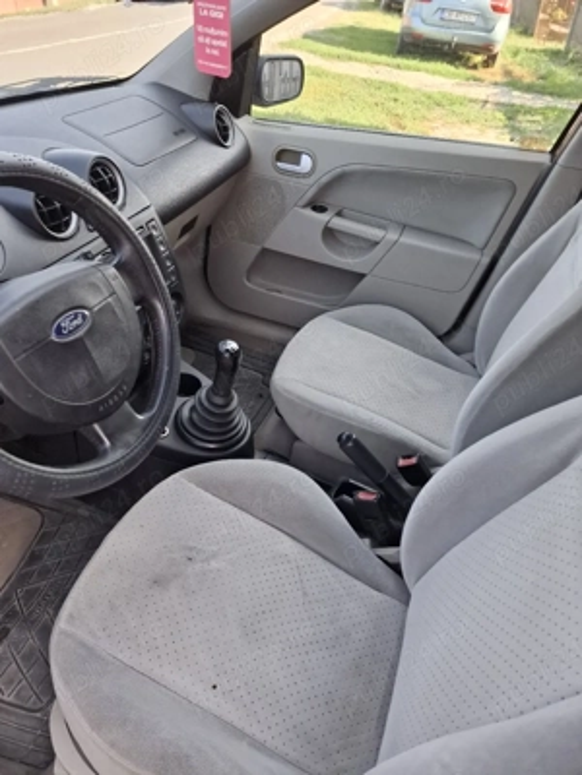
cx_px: 291
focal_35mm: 23
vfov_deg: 73.9
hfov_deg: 58.9
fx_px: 516
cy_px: 388
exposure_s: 1/120
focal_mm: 5.54
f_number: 1.8
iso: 50
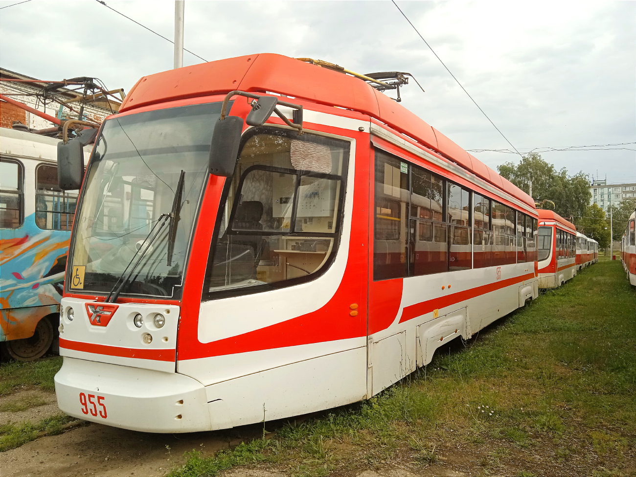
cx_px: 318
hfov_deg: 63.4
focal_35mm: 28
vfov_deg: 49.7
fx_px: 514
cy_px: 238
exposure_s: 1/316
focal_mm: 3.43
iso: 112
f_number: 2.2
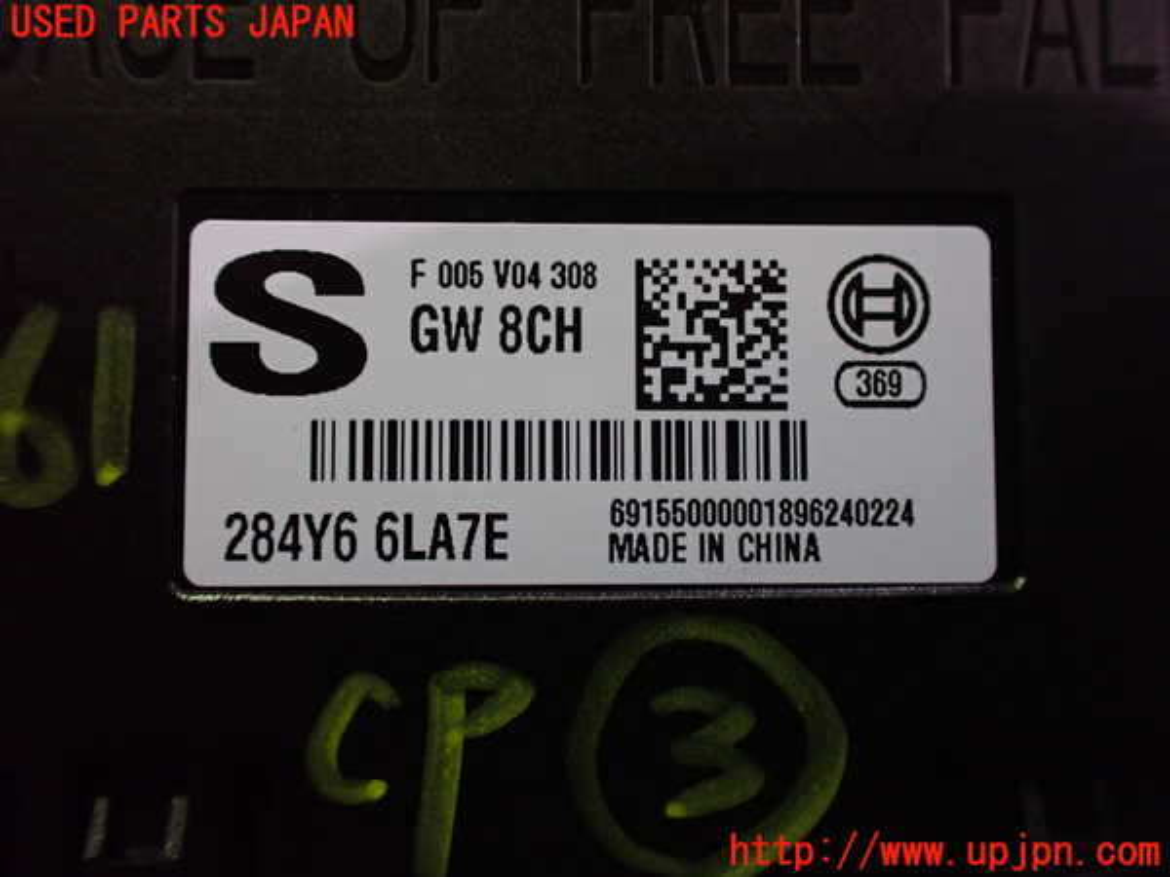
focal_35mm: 30
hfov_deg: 60.0
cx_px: 585
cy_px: 438
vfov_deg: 46.8
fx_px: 1014
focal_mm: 5.4
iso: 800
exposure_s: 1/100
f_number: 2.3
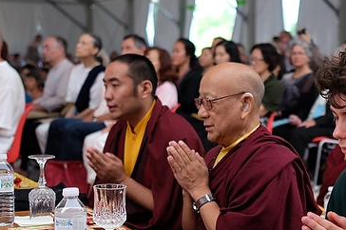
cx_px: 310
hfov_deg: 25.5
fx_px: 739
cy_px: 172
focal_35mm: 77
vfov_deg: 17.6
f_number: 2
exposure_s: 1/800
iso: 800
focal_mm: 23
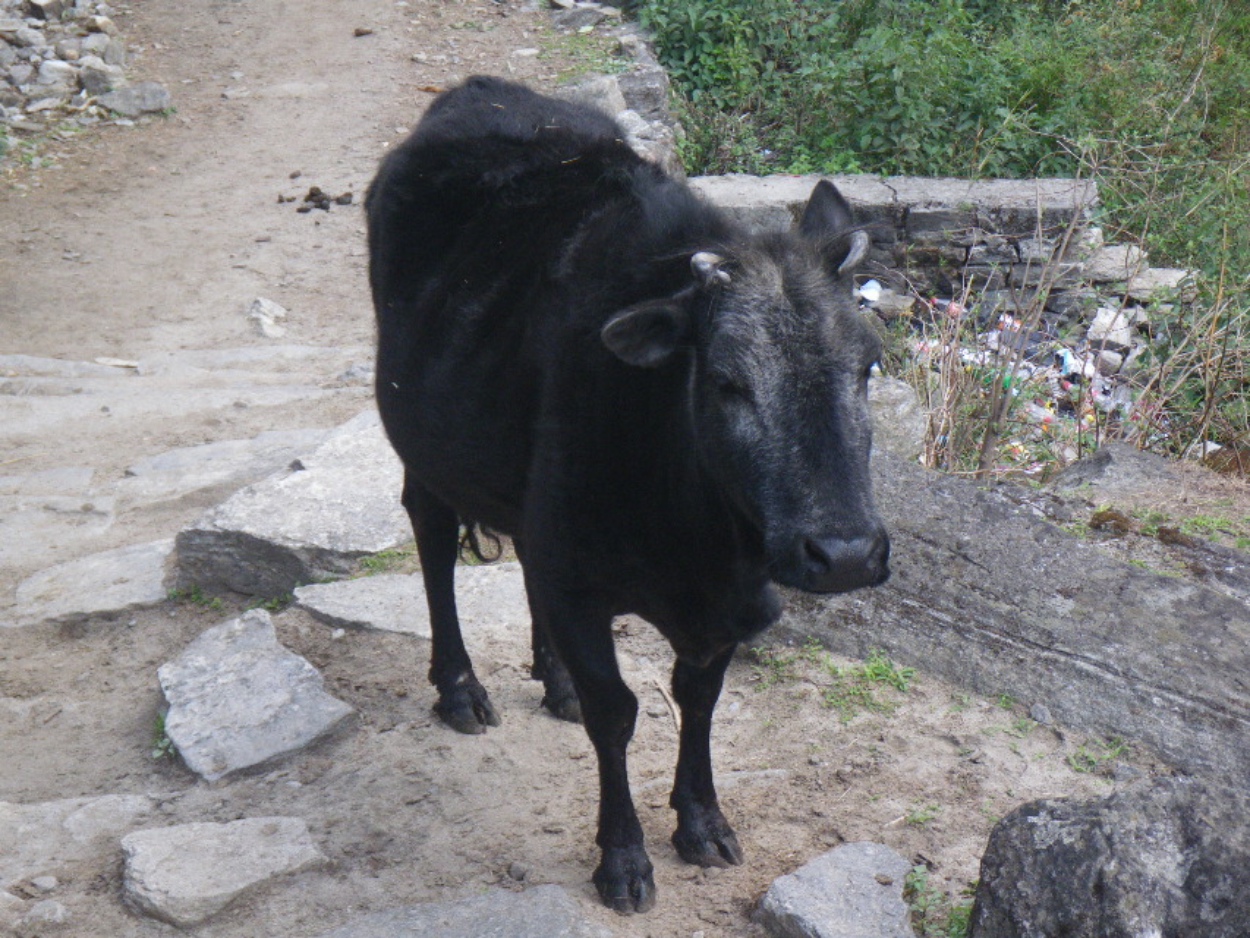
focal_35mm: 77
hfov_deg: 25.3
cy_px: 469
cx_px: 625
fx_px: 2781
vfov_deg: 19.1
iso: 250
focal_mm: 13.7
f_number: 4.8
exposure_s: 1/100
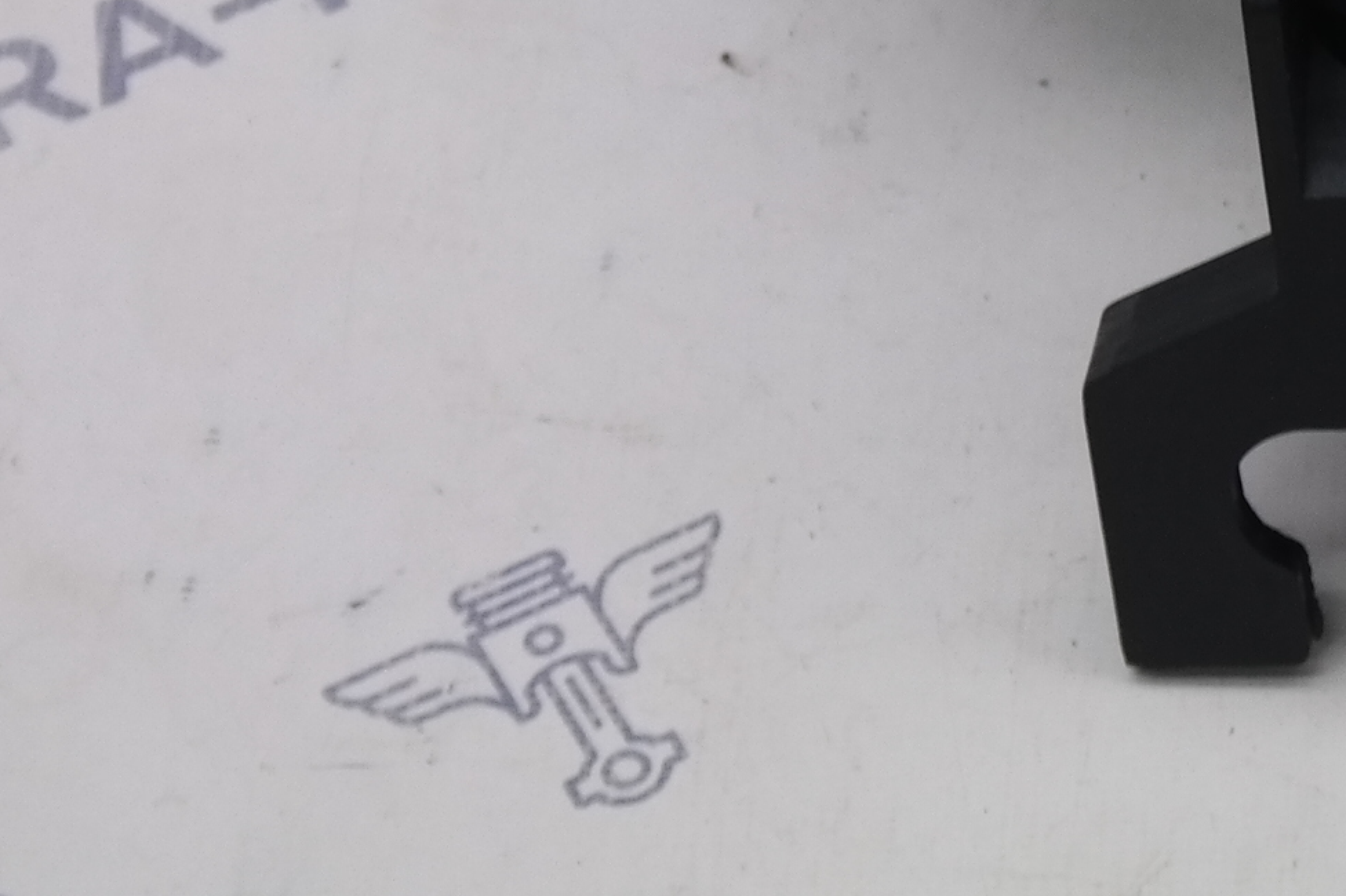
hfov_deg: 7.3
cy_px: -576
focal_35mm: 275
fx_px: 10278
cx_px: 2402
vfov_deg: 4.9
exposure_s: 1/80
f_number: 5.6
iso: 400
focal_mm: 45
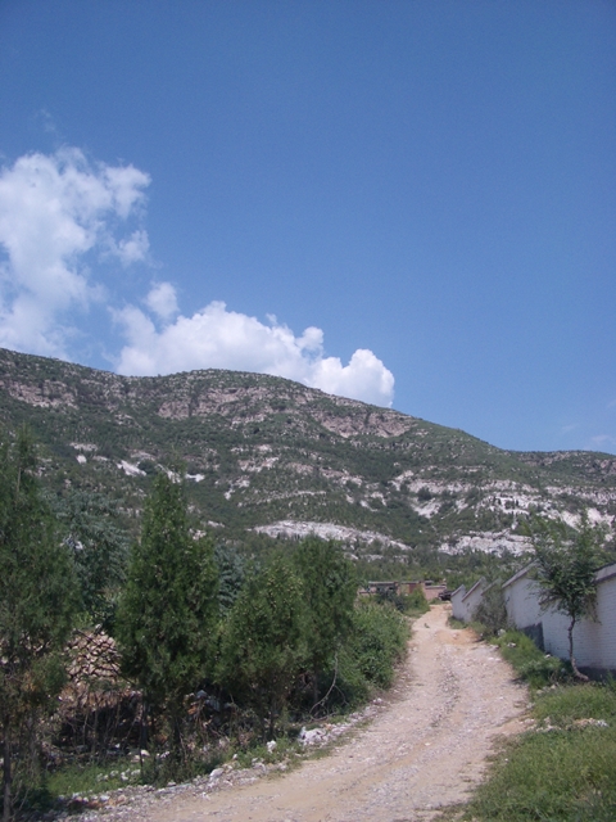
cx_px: 308
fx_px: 830
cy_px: 411
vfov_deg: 52.6
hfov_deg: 40.7
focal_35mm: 35
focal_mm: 5.8
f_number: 4.3
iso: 50
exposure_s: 1/800
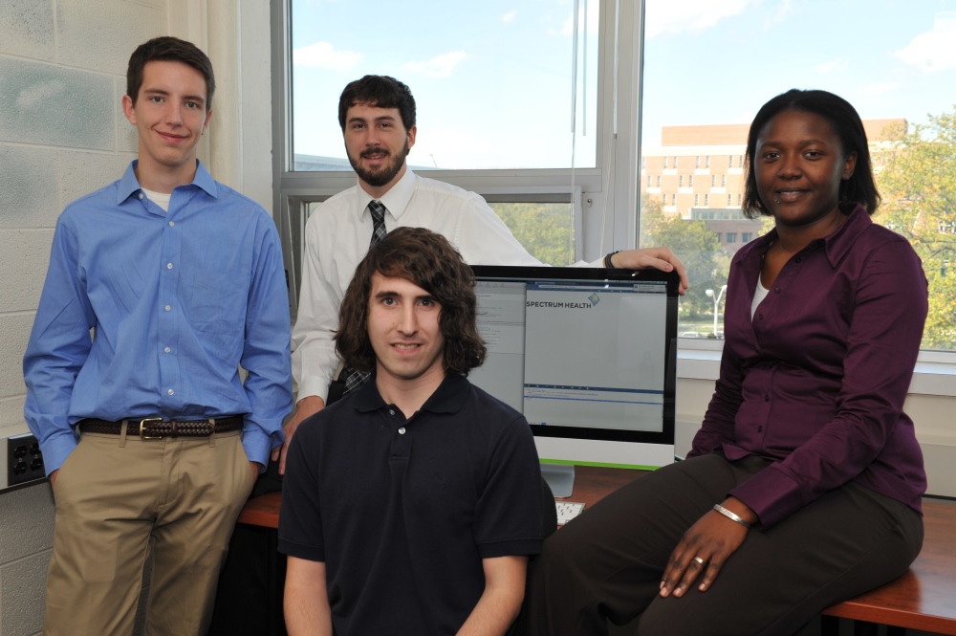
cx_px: 478
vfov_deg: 31.8
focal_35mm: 42
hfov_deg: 46.4
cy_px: 318
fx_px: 1114
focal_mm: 42
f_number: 9
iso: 280
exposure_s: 1/60
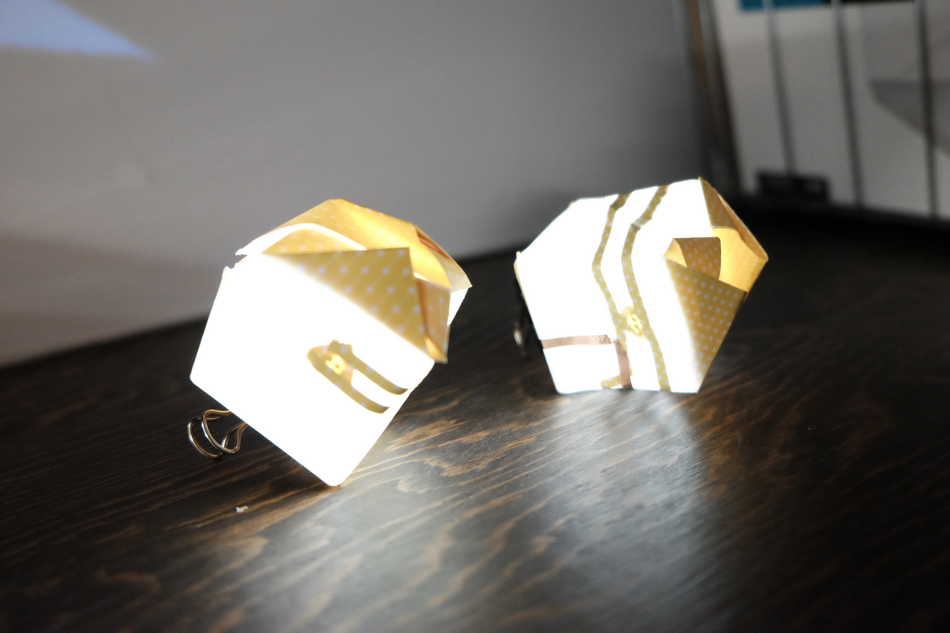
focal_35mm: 31
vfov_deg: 42.3
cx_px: 475
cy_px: 316
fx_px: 818
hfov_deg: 60.3
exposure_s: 1/15
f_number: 3.2
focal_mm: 20.5
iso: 3200
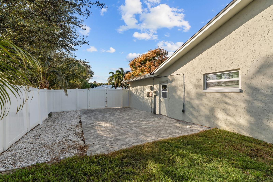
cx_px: 136
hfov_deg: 96.7
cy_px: 91
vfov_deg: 73.7
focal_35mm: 16
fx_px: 121
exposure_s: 1/200
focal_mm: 16
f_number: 9
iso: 250
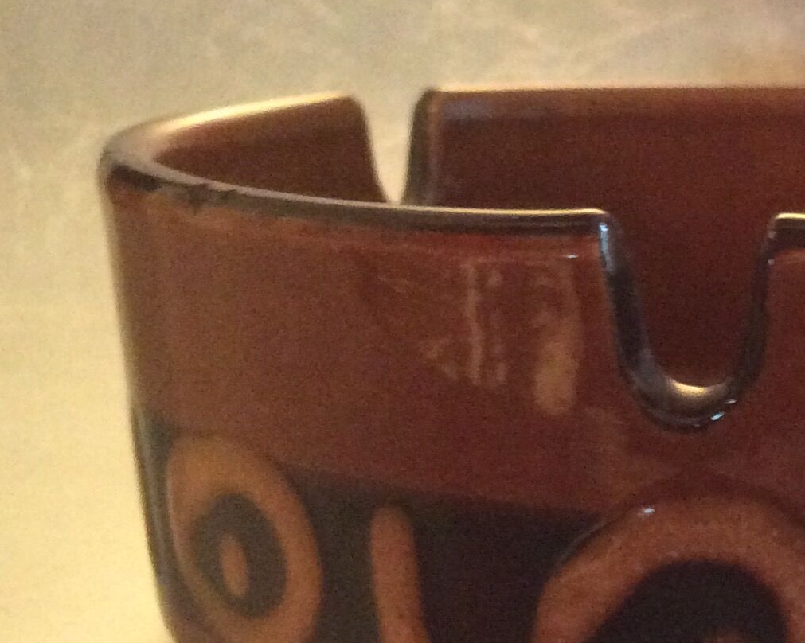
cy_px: 418
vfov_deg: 19.1
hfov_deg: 22.9
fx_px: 1905
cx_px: 815
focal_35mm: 80
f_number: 2.4
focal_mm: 3.3
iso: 400
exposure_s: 1/17
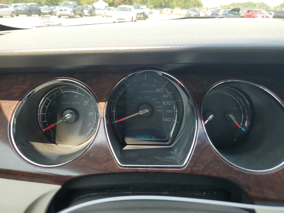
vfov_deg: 53.1
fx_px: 213
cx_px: 142
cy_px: 106
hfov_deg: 67.3
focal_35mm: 26
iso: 50
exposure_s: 1/294
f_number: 1.5
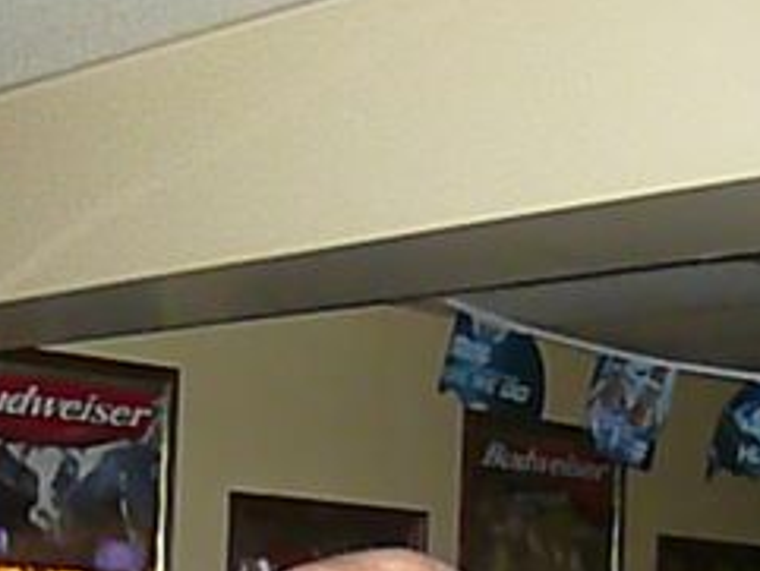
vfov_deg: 15.2
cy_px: 729
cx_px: 268
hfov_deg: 21.0
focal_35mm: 93
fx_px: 2043
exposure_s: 1/30
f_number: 2.8
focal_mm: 5.2
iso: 800
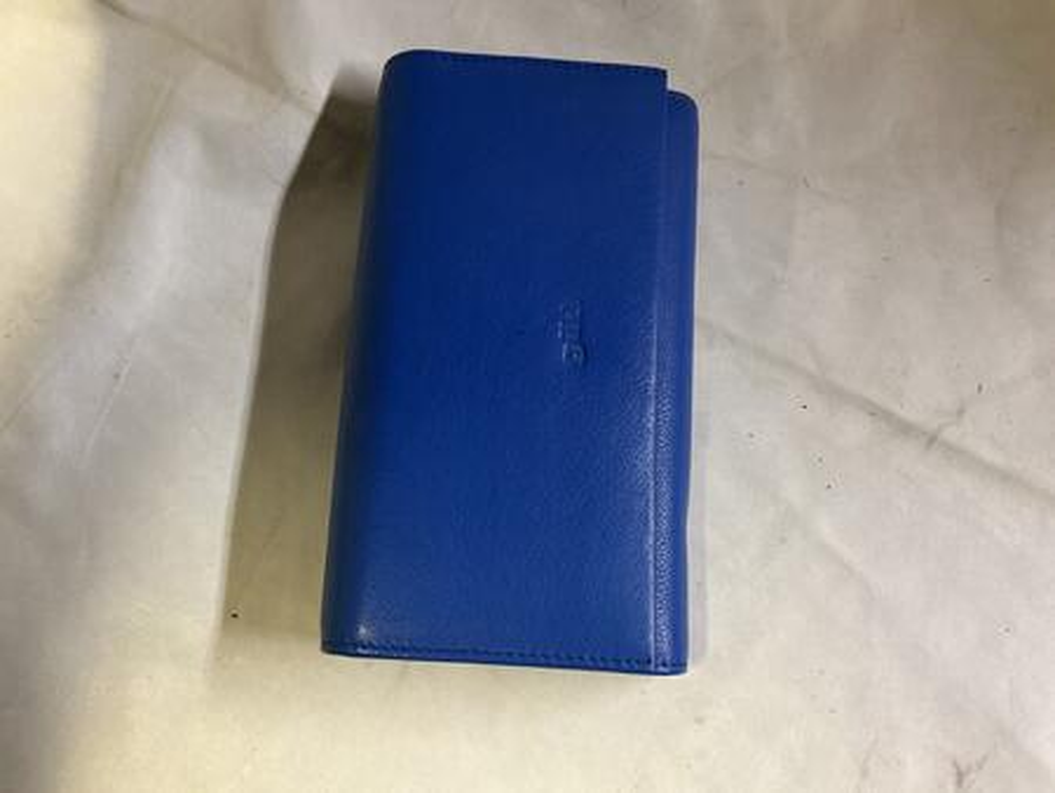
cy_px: 396
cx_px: 528
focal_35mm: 29
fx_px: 884
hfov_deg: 61.6
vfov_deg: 48.3
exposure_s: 1/50
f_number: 1.8
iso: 160
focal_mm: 3
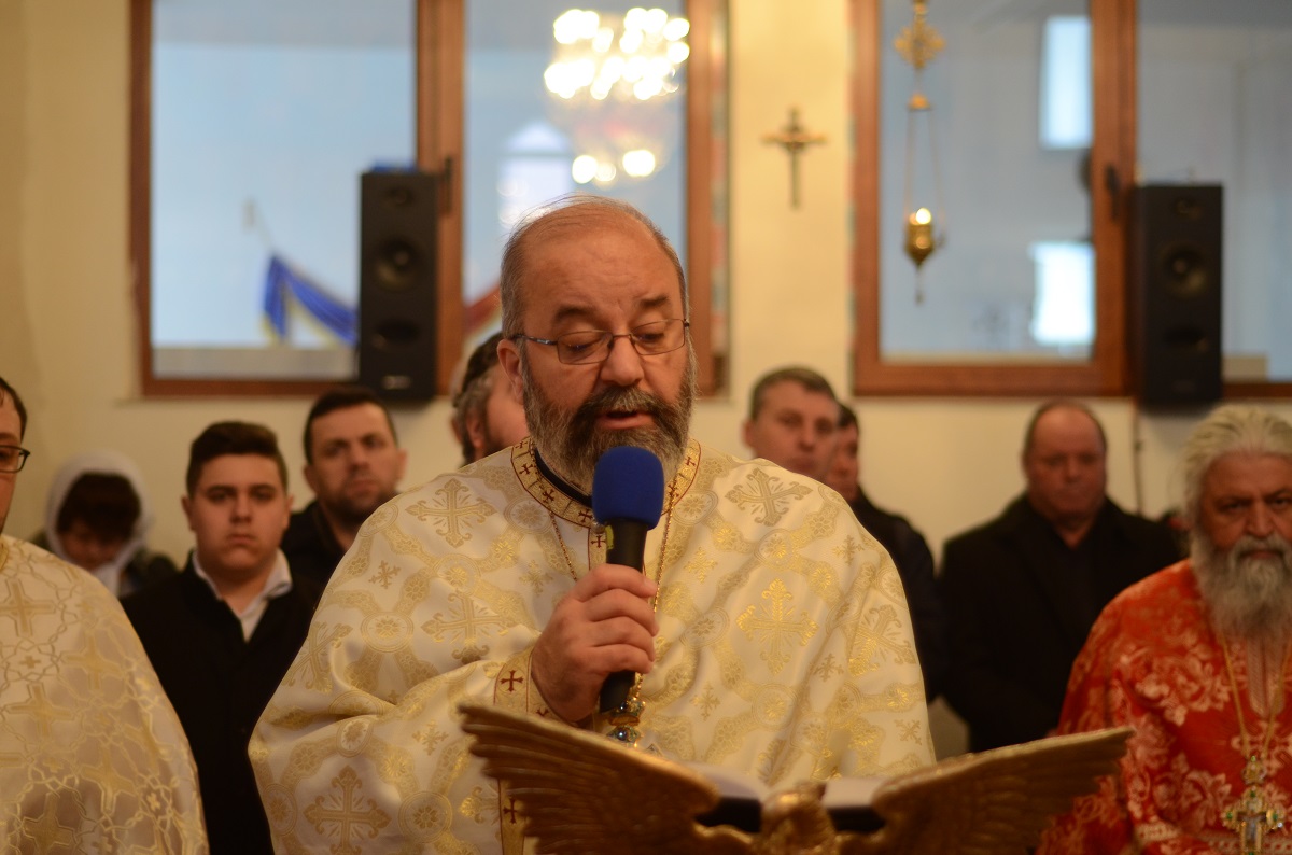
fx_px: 2685
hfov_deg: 27.1
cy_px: 428
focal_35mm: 75
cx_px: 646
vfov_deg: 18.1
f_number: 1.8
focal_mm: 50
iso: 500
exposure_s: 1/100
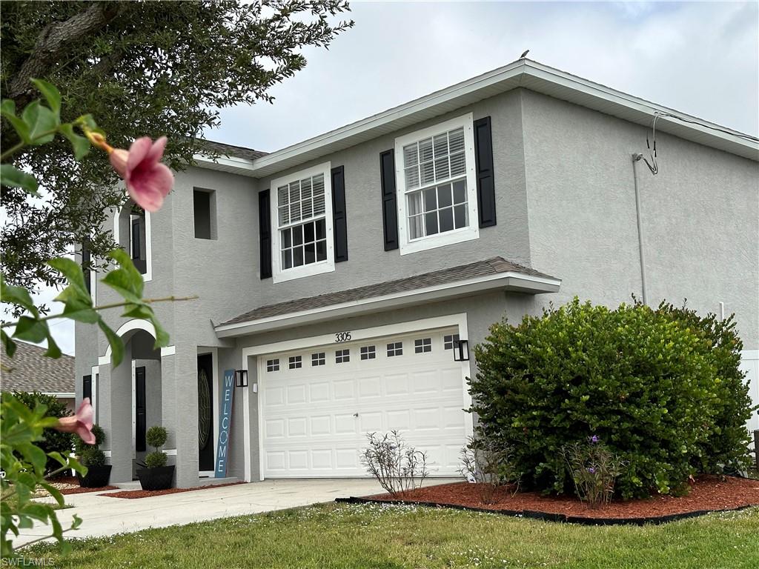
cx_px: 380
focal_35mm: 48
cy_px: 284
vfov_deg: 30.3
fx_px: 1052
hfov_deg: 39.7
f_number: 1.78
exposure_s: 1/3731
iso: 64
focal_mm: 6.86
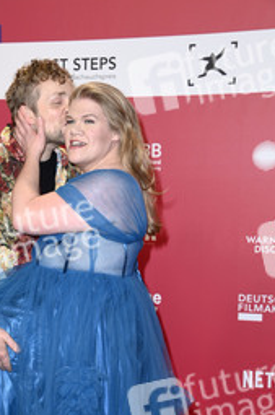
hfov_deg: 15.4
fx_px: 1012
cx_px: 63
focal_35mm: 88
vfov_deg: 22.9
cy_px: 321
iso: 640
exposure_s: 1/250
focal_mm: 56
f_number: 6.3
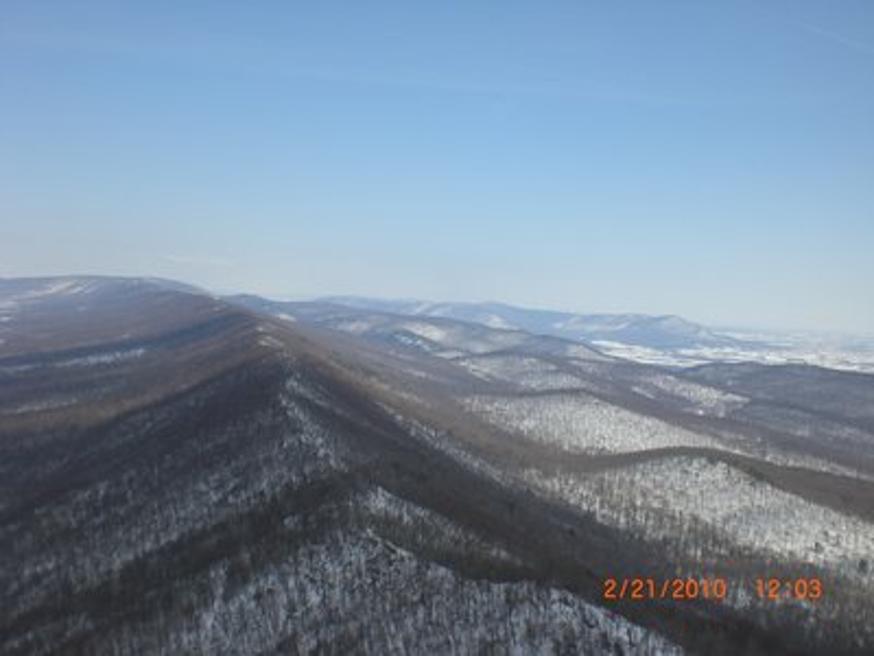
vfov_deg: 37.7
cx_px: 437
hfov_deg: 49.0
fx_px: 959
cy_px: 328
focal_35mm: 38
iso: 50
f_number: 4.4
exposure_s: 1/800
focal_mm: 6.3
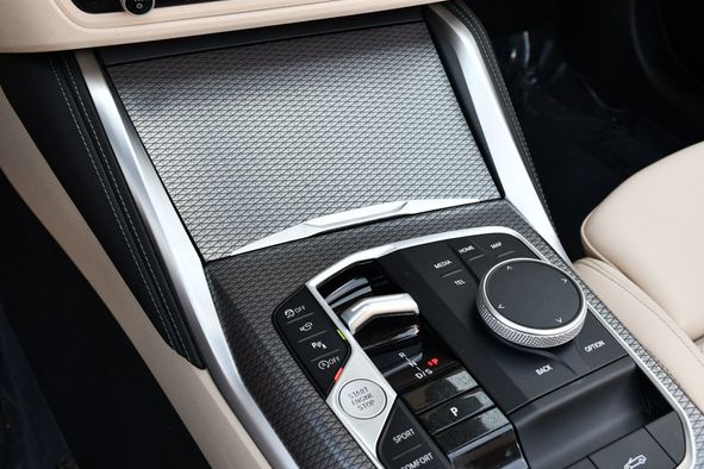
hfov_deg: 49.5
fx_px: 763
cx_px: 343
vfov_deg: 34.2
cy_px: 250
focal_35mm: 39
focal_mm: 18
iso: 400
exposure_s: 1/250
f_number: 4.5
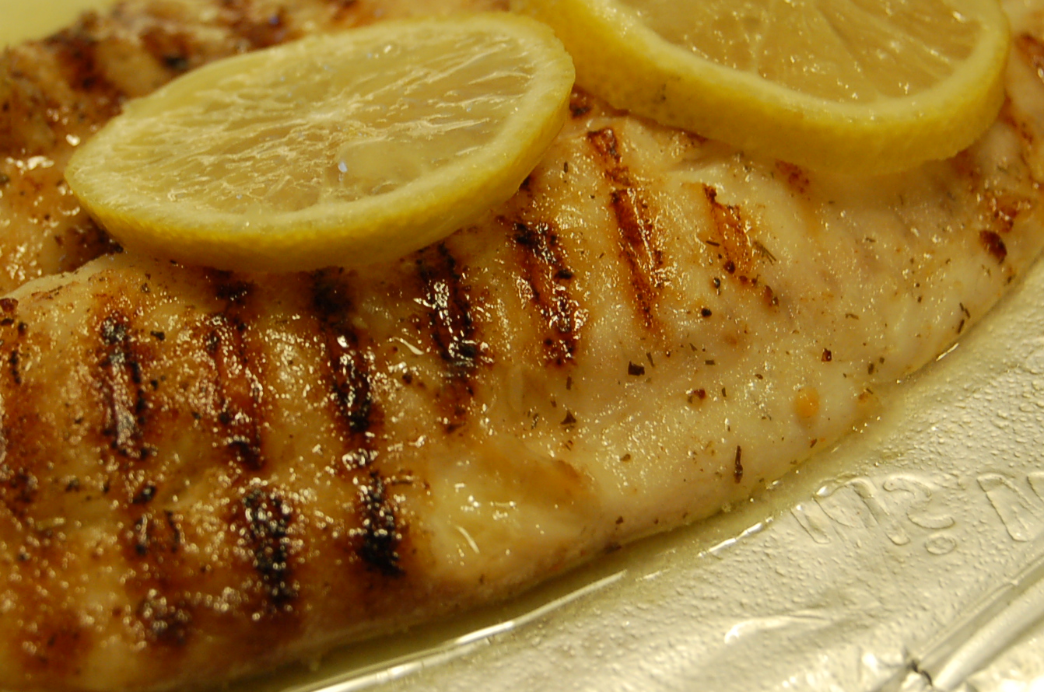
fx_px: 3358
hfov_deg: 17.6
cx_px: 342
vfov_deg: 11.8
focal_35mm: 116
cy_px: 226
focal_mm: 46
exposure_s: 1/30
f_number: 5.3
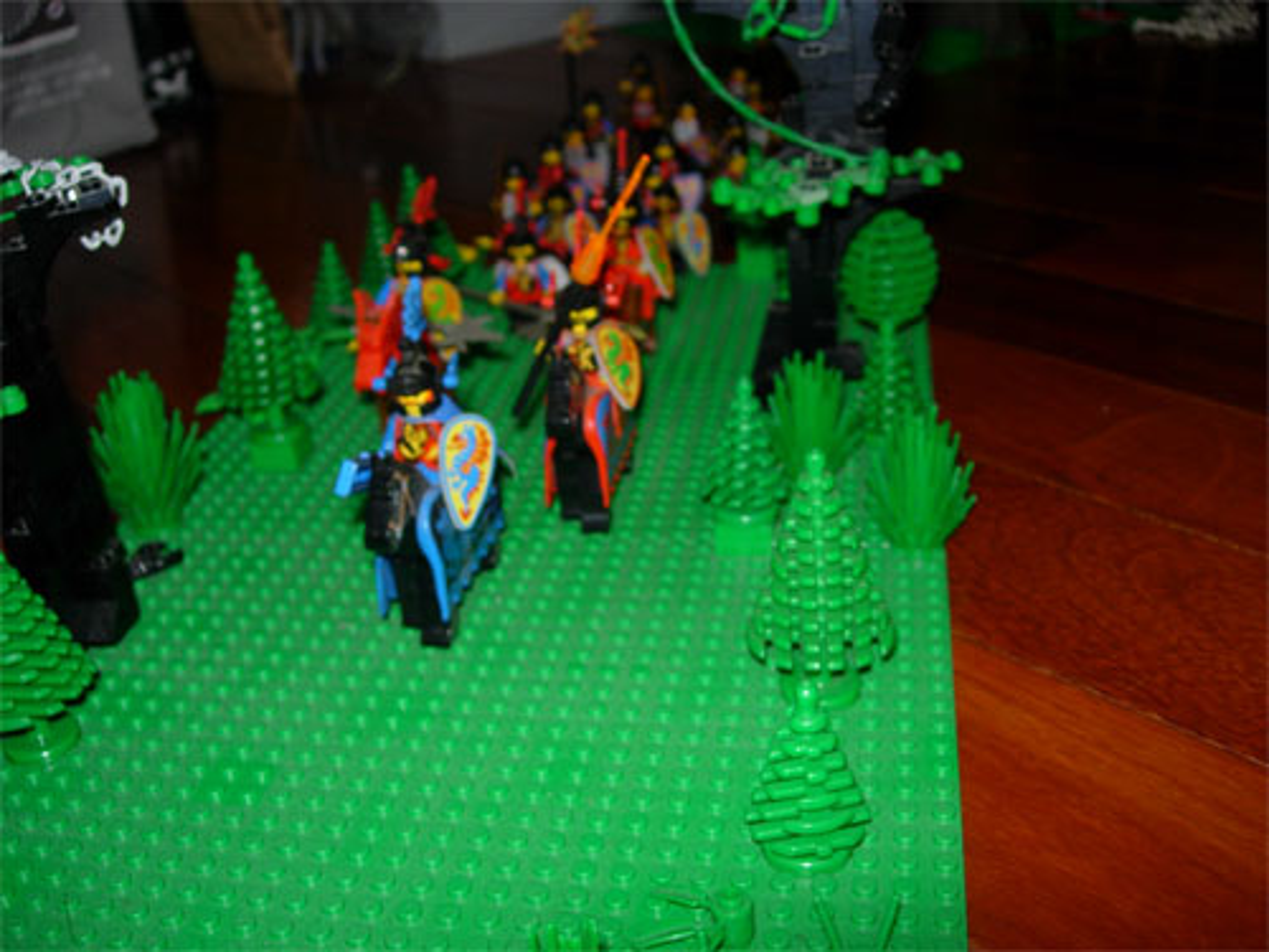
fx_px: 1393
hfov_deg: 49.0
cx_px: 634
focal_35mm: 38
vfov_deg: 37.7
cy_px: 476
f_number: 2.8
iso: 79
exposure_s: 1/64
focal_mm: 7.8
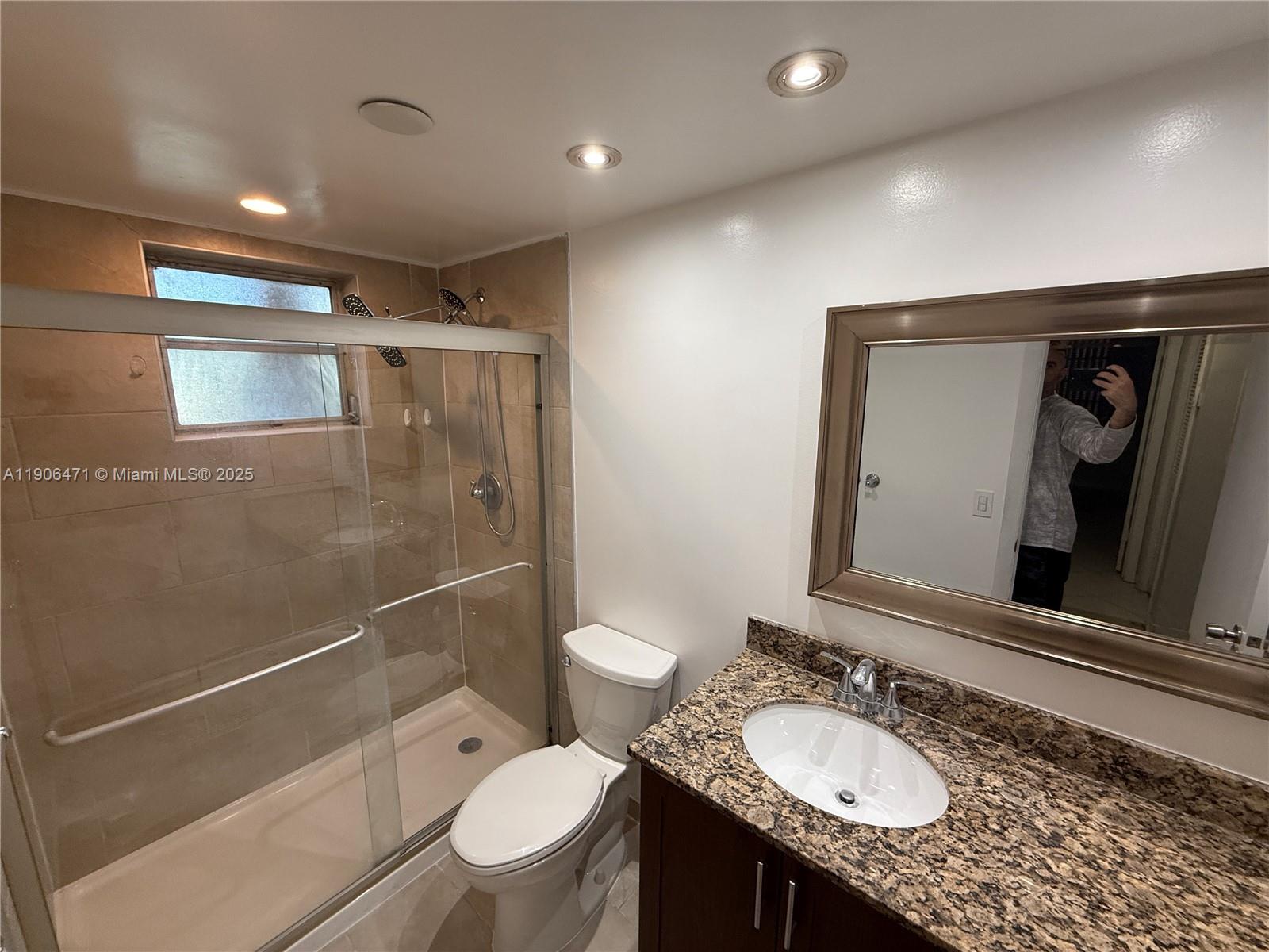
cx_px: 634
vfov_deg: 85.7
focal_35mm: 14
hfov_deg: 102.1
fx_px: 513
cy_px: 476
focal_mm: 2.22
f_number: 2.2
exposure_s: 1/120
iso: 160
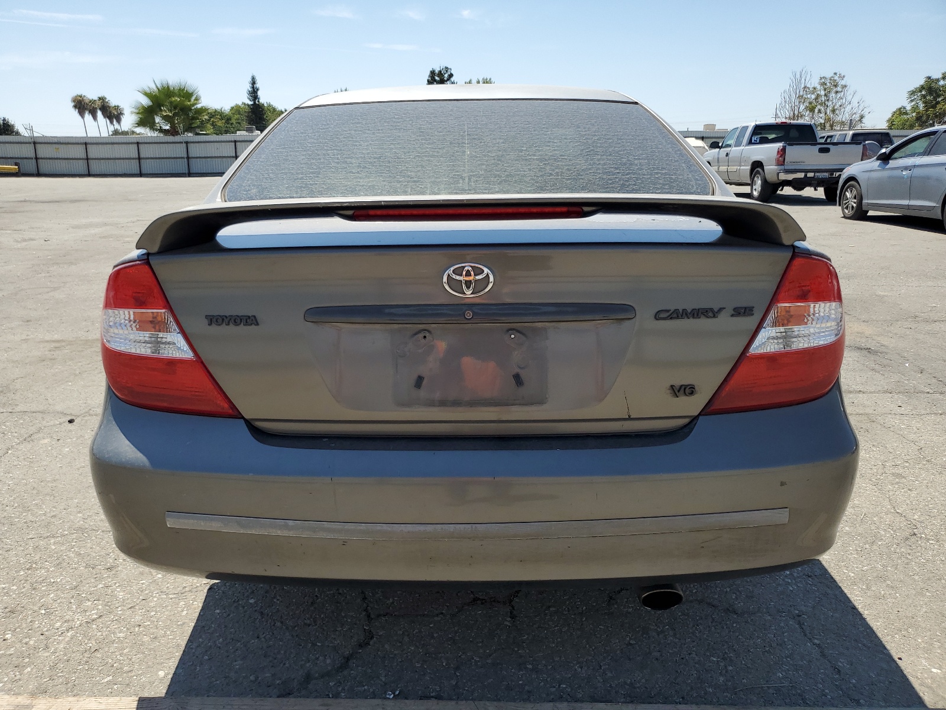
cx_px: 473
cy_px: 355
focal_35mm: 26
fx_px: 711
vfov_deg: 53.1
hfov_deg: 67.3
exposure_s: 1/3333
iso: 50
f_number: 1.5
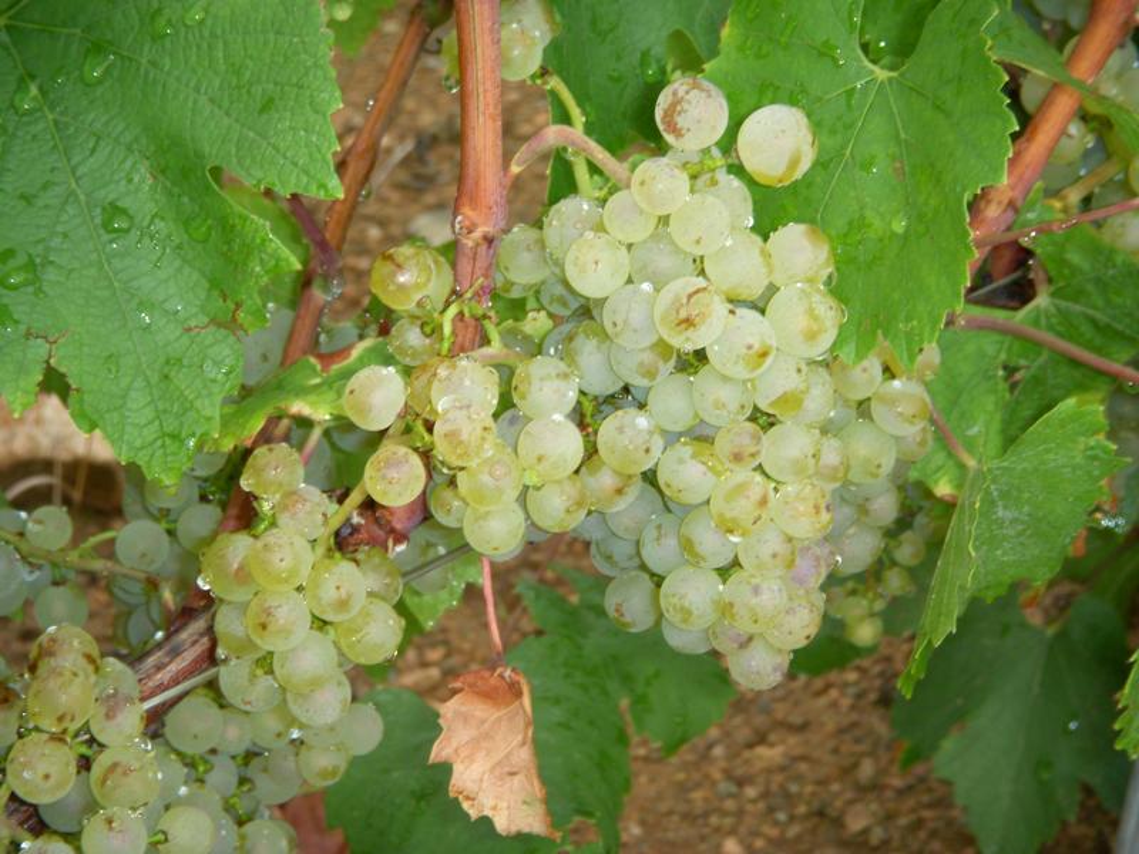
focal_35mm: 95
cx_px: 570
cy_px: 427
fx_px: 3126
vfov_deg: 15.6
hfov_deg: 20.7
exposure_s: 1/125
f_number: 4.1
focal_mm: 15.7
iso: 100
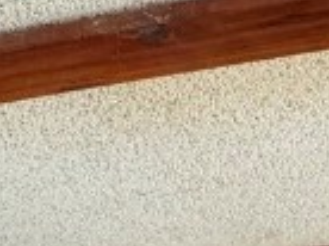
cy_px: 568
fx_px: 987
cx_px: 358
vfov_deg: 11.8
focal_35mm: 104
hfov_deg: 18.3
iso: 500
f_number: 2.2
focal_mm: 2.22
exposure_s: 1/60
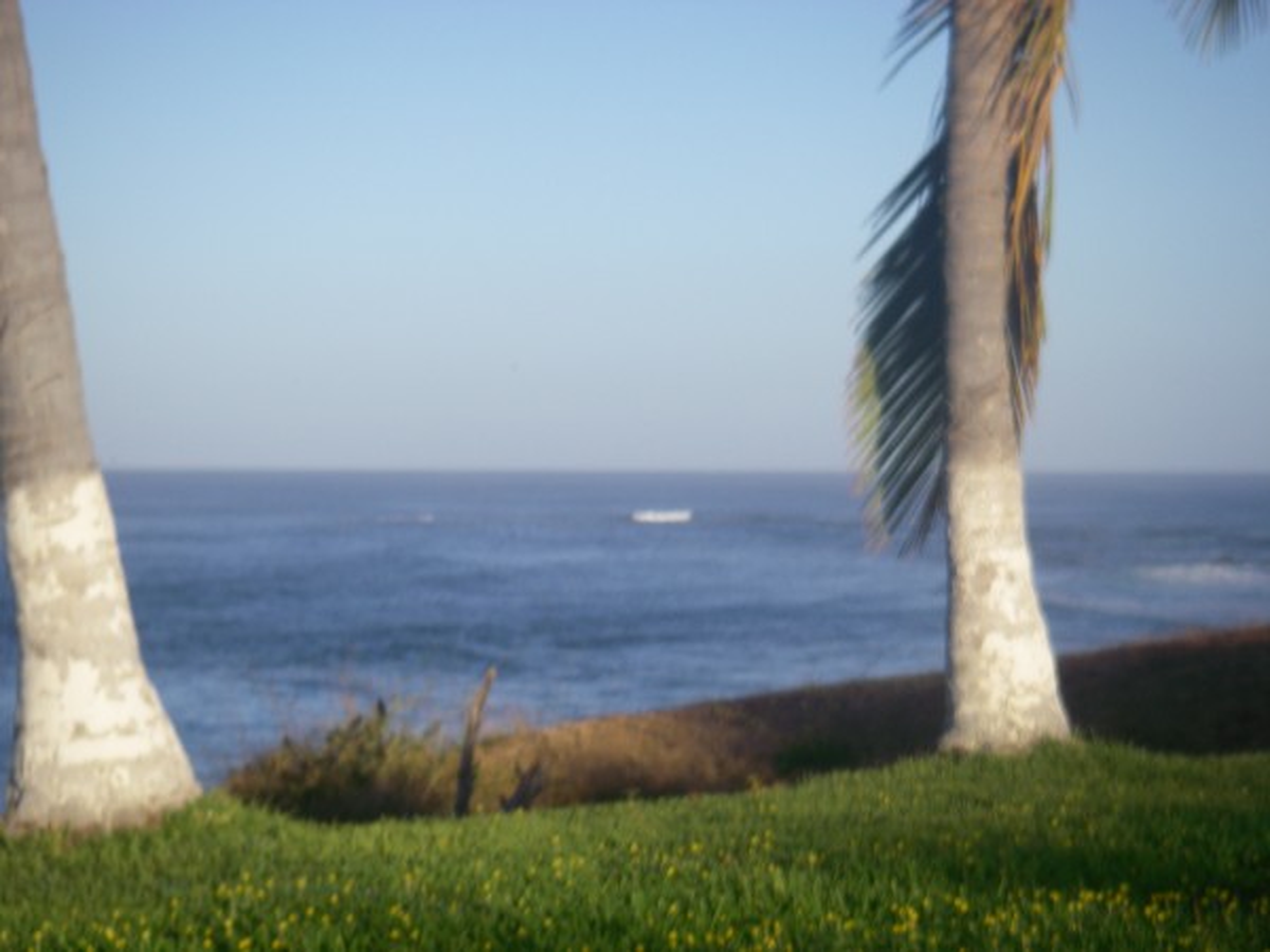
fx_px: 4182
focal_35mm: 114
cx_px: 635
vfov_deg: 13.0
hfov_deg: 17.3
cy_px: 476
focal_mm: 18.9
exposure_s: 1/500
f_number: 4
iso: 64
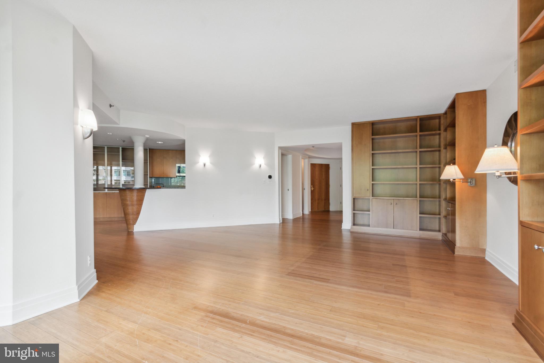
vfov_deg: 77.3
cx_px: 272
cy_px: 182
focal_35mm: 15
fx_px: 227
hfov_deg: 100.4
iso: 200
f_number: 9
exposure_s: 1/10
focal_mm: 10
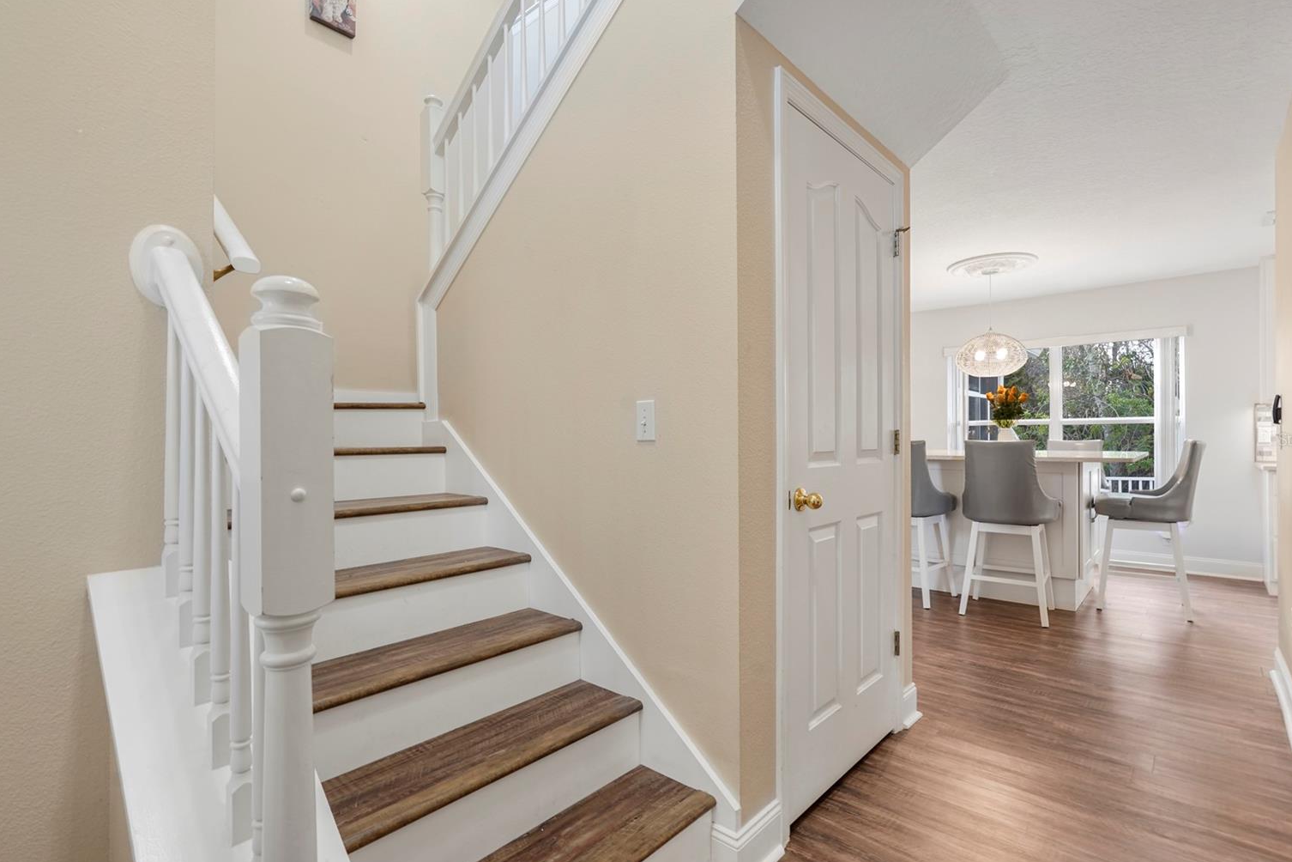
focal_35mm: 17
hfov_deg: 93.2
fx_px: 610
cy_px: 439
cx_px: 668
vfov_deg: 70.4
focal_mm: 16
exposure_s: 1/8
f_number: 8
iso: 400
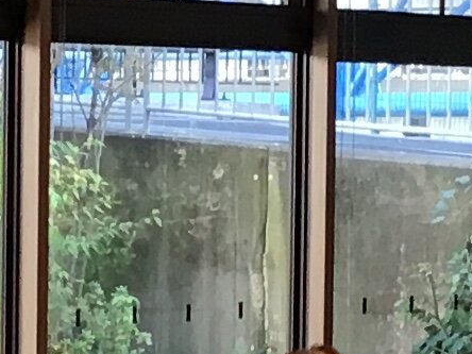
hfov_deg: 8.6
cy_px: 302
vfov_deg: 6.5
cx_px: 26
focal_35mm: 228
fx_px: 3109
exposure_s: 1/30
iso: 32
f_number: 2.4
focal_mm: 3.3
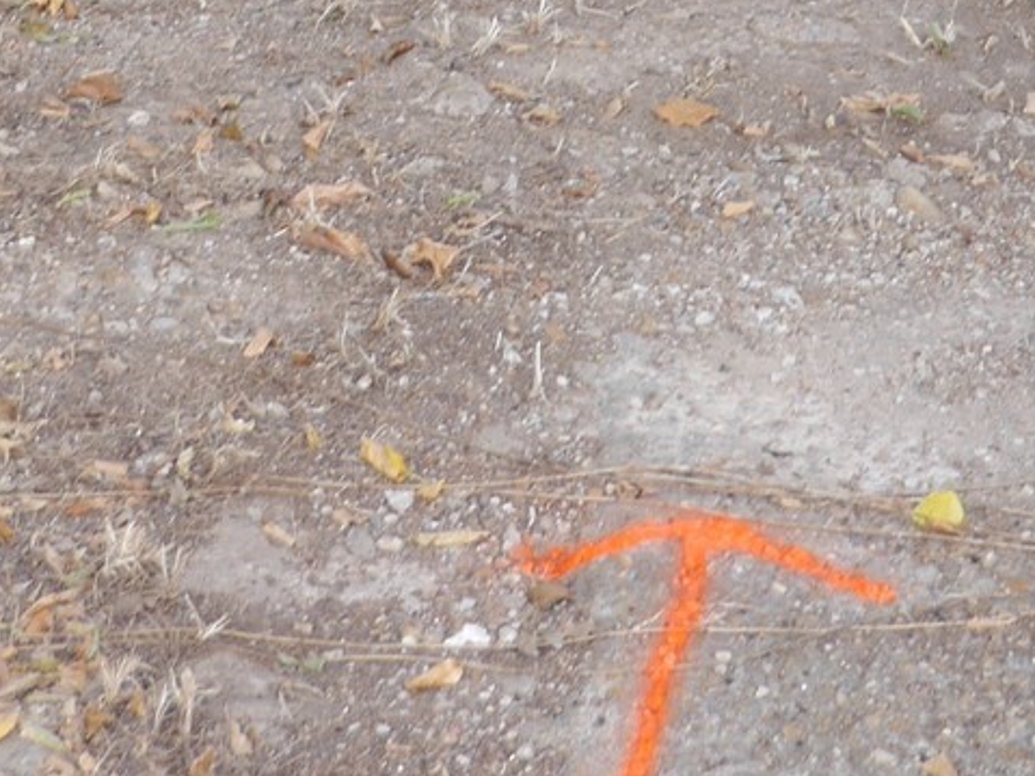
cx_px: 542
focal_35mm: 154
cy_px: -806
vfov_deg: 9.0
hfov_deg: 12.8
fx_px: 4603
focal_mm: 18
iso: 160
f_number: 4
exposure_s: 1/100
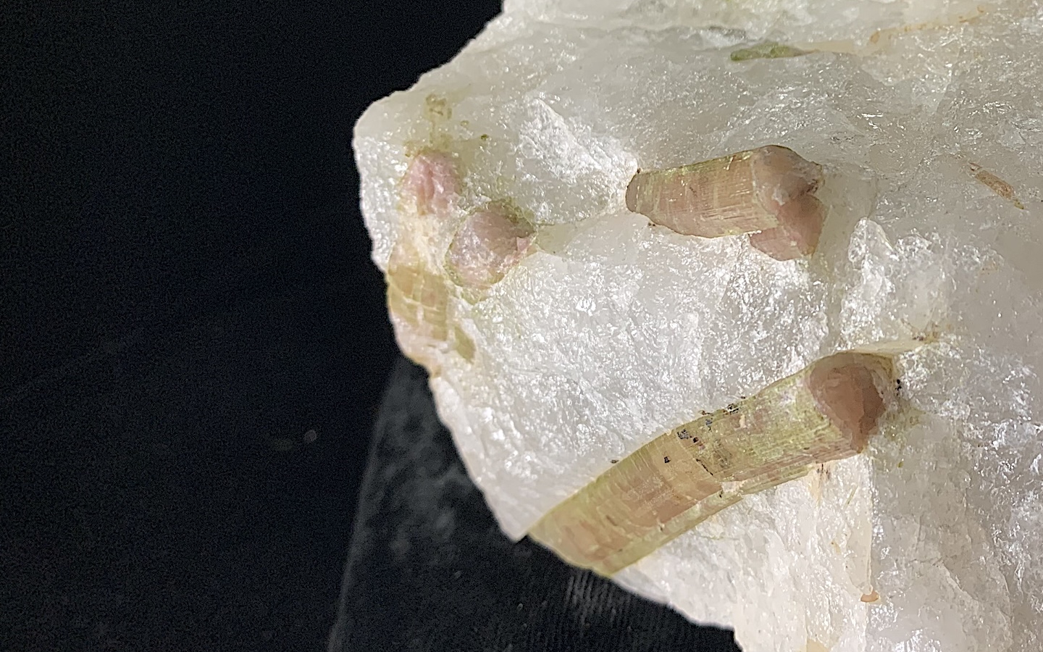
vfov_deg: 26.0
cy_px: 162
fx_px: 1393
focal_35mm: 49
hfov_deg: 38.5
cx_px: 916
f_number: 1.8
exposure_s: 1/60
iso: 64
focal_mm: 4.25
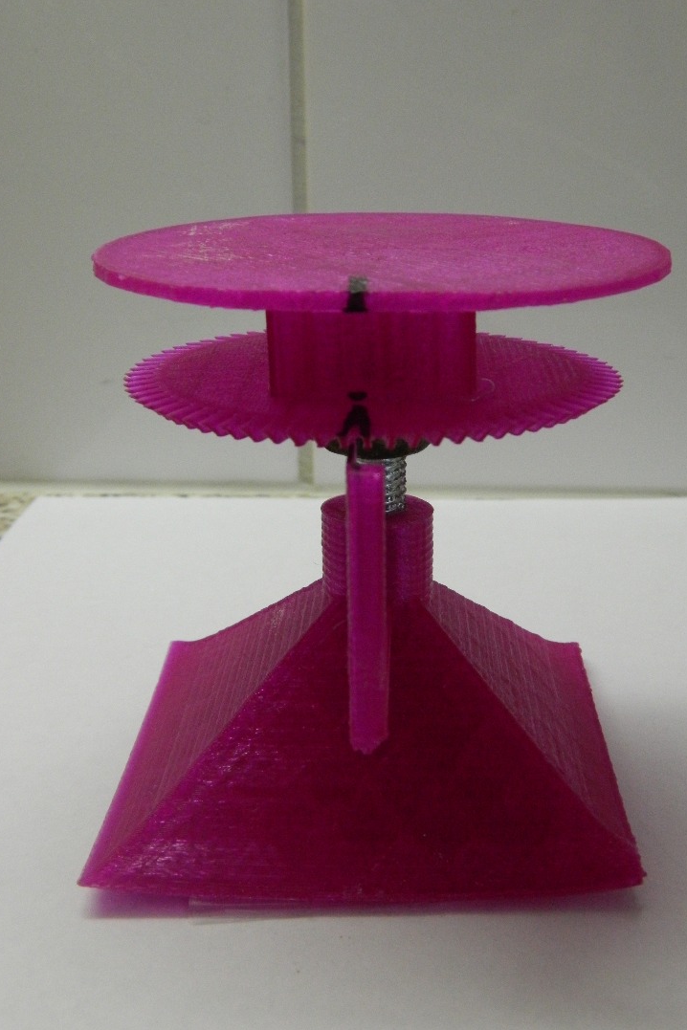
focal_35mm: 49
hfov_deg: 27.5
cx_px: 376
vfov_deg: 40.3
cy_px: 515
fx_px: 1403
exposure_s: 1/100
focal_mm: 8.4
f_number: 3.6
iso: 400
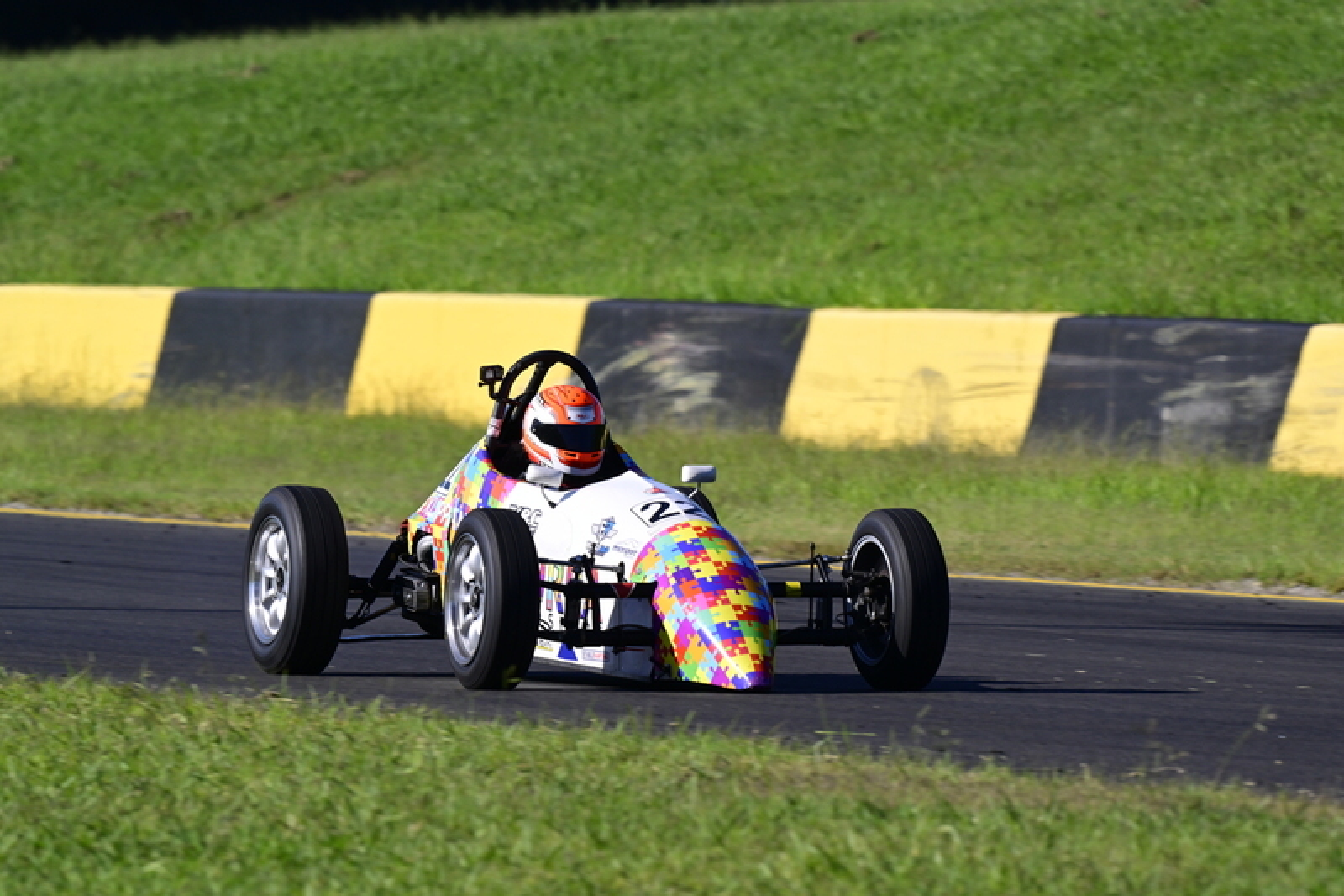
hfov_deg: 3.4
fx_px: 22394
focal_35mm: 600
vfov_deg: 2.3
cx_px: 672
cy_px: 448
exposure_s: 1/640
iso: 400
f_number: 11
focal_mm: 600
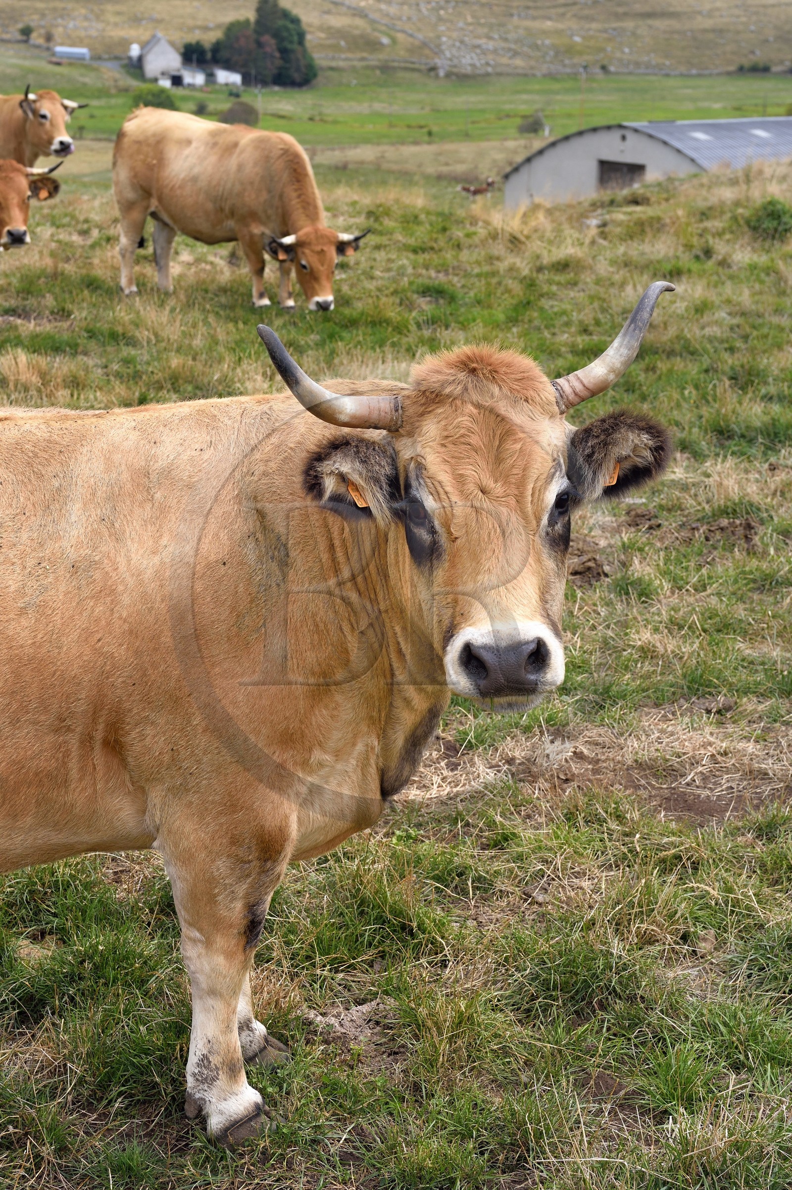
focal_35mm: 70
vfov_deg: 28.9
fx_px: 2312
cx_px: 396
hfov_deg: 19.4
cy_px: 595
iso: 400
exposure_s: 1/125
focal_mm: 70
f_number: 10
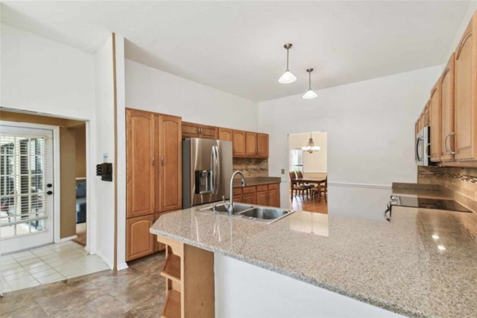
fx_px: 199
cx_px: 238
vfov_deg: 77.3
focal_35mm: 15
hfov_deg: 100.4
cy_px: 159
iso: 100
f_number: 7.1
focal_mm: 10
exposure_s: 1/8
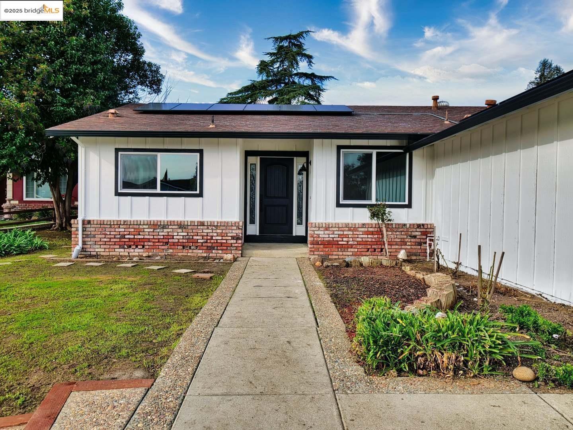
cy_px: 215
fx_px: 430
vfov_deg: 53.1
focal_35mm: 26
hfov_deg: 67.3
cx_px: 286
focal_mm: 13
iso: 125
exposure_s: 1/800
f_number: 4
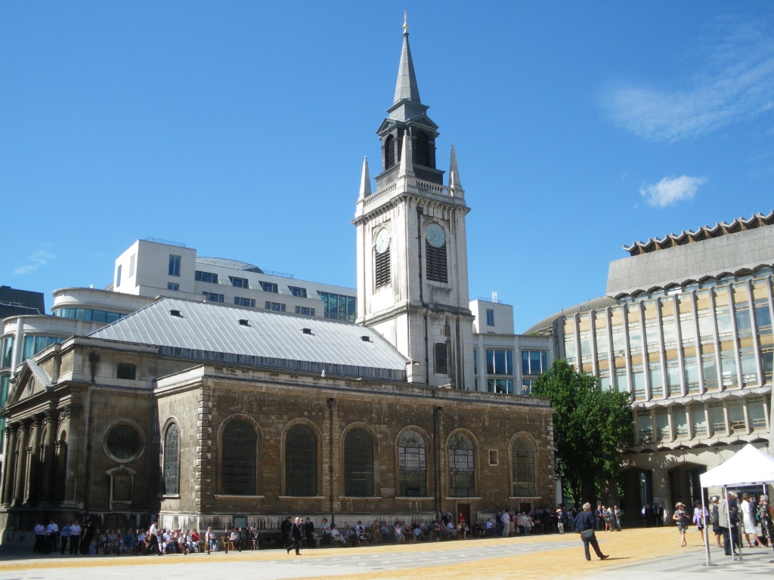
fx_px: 805
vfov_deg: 39.7
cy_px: 290
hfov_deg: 51.4
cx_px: 387
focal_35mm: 36
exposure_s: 1/250
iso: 64
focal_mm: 6.3
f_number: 5.4
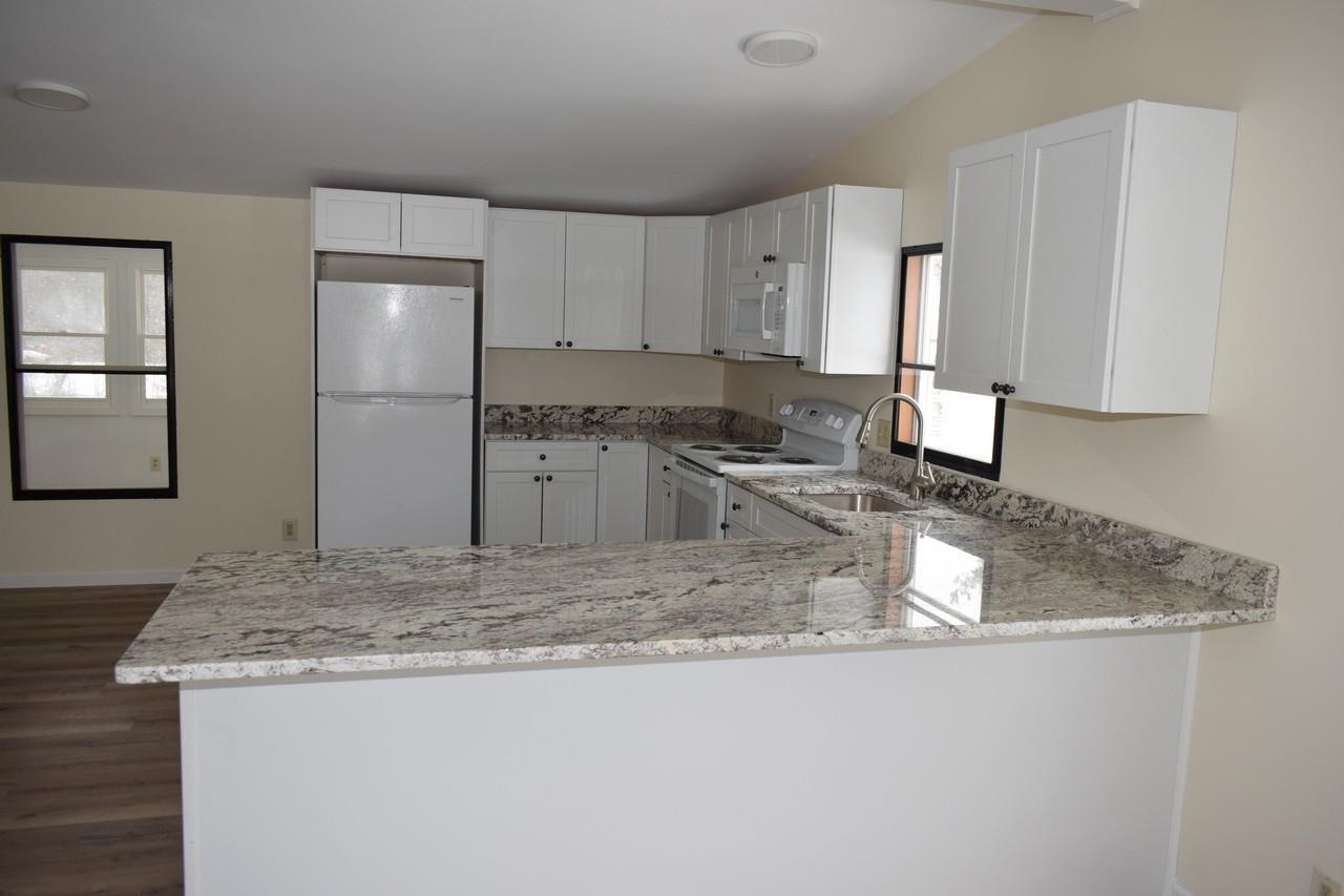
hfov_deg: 67.4
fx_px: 1008
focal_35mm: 27
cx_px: 672
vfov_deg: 47.9
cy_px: 448
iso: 560
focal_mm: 18
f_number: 5.6
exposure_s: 1/125
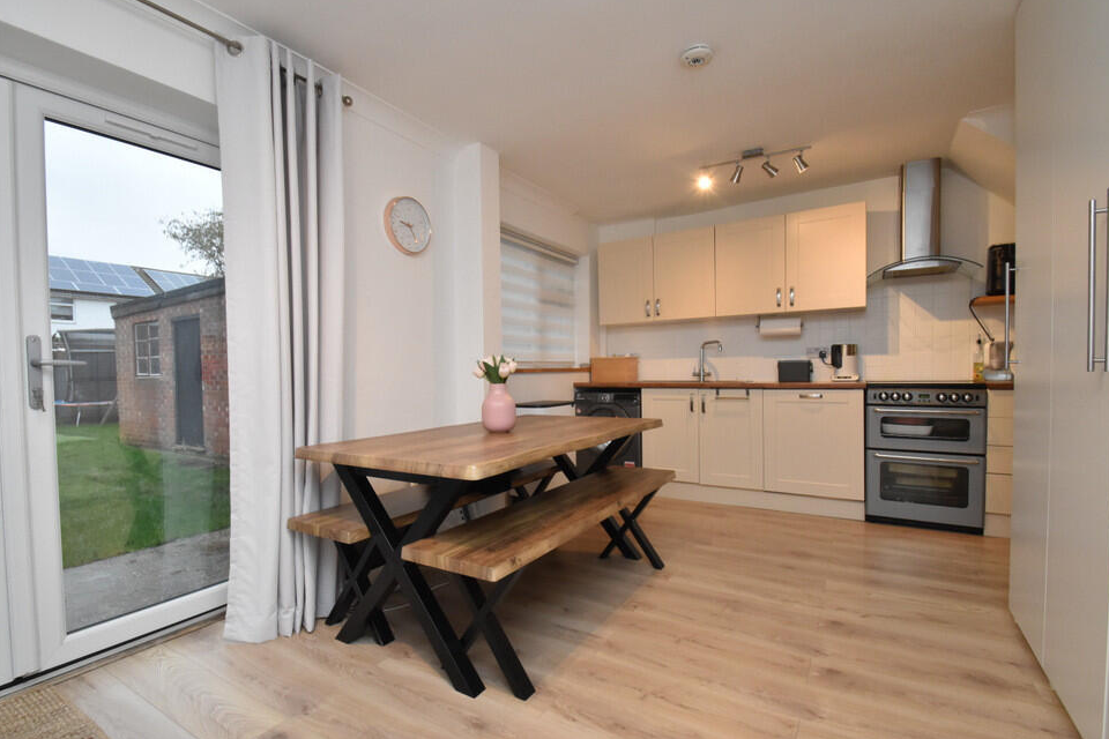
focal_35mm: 16
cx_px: 551
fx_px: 493
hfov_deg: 96.7
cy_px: 360
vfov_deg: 73.7
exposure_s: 1/60
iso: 1600
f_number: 9
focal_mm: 10
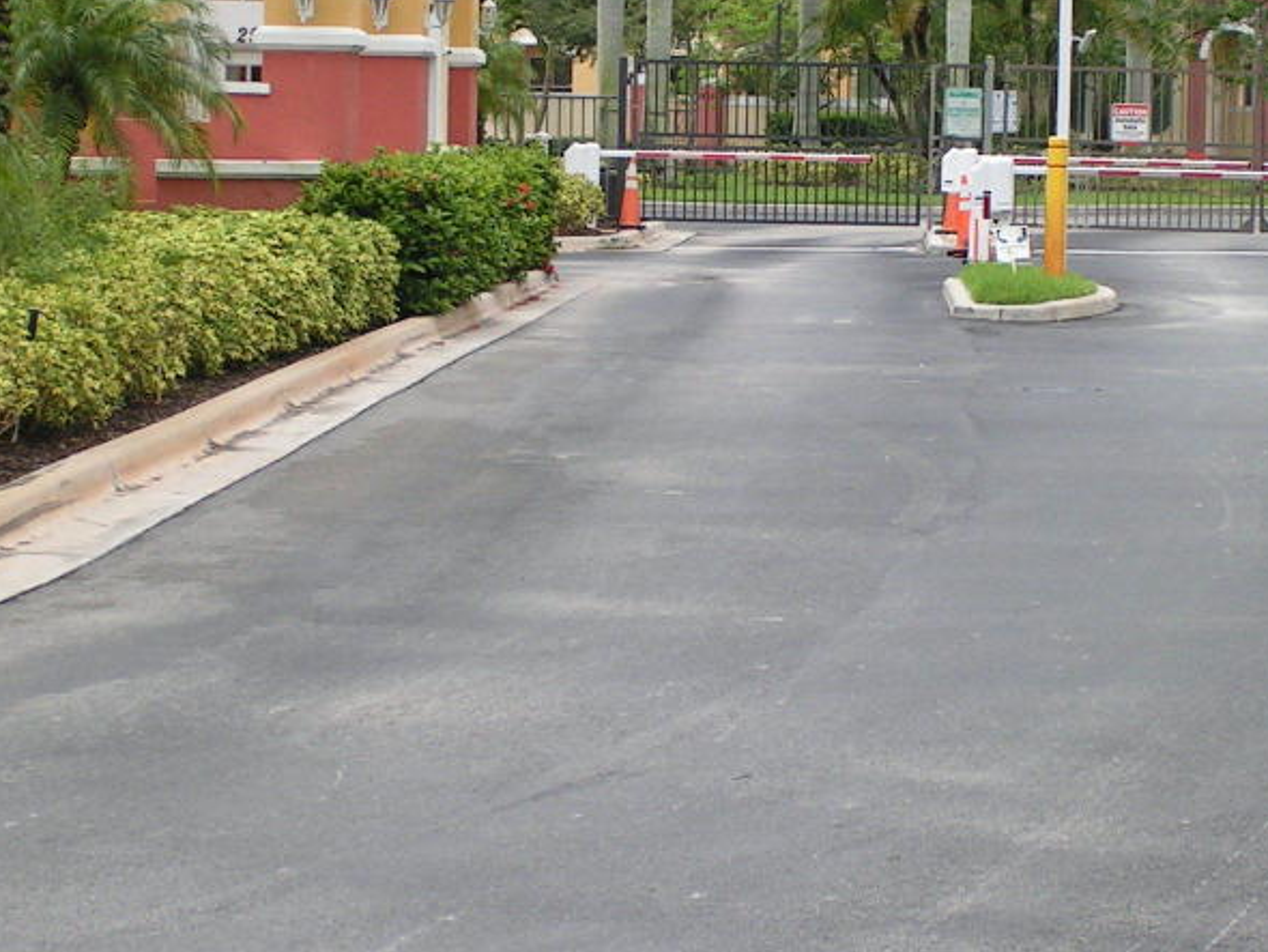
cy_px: 215
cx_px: 817
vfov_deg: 10.8
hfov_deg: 14.4
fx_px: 5020
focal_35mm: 137
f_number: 5
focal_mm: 12.1
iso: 50
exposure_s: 1/200
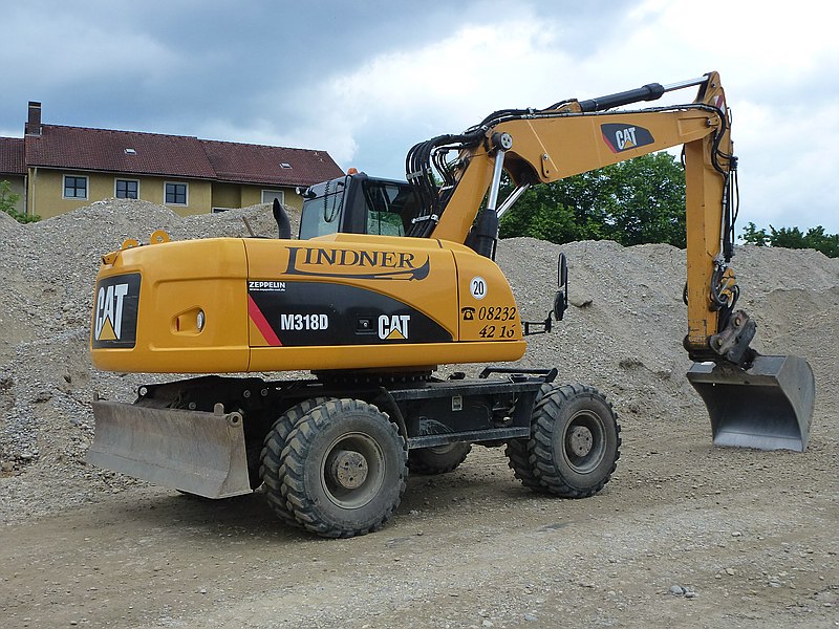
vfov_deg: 37.7
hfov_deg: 49.0
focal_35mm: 38
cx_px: 420
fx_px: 921
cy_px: 314
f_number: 3.8
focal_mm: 6.8
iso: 160
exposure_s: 1/640
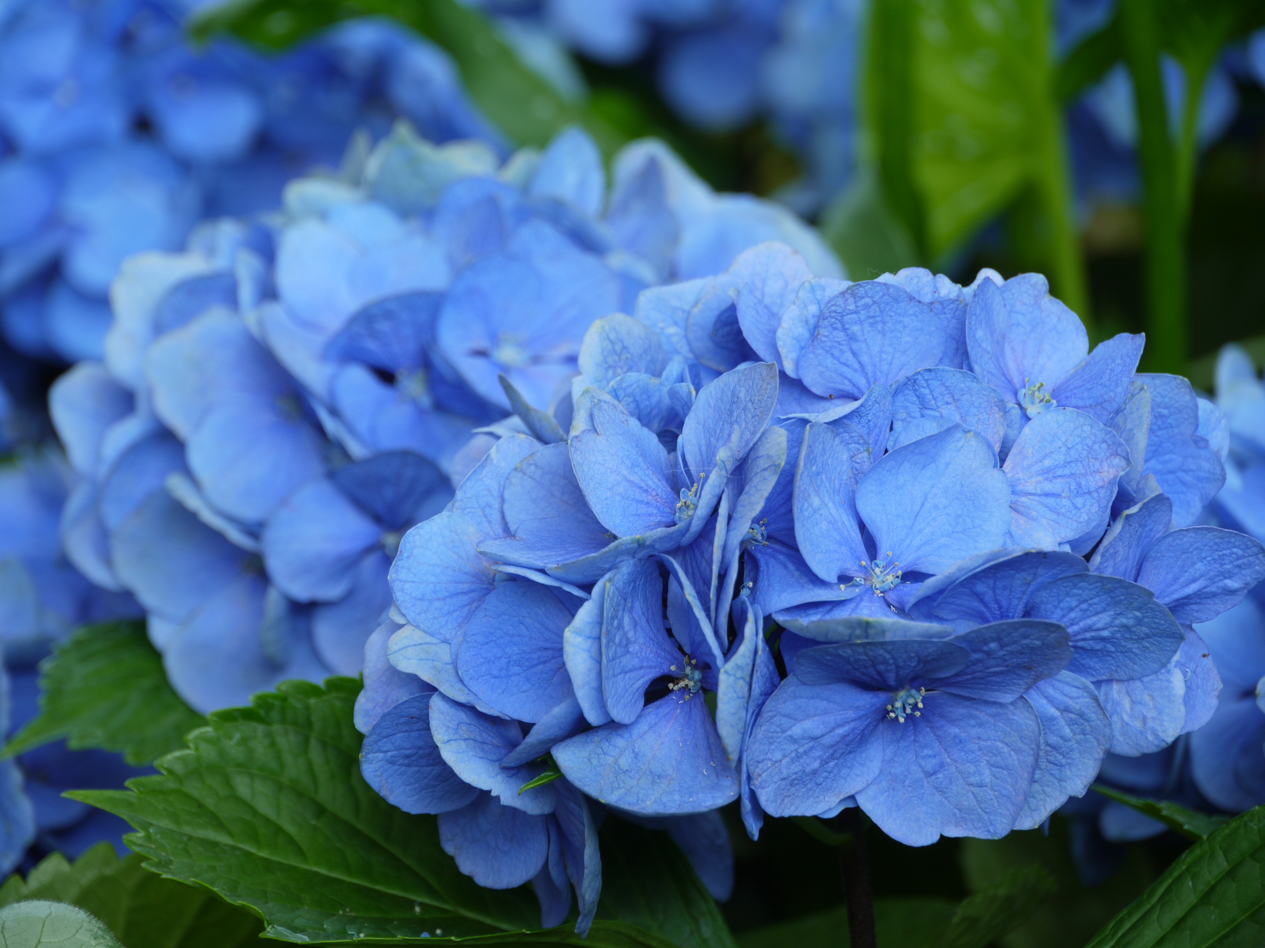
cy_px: 474
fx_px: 10232
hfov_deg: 7.1
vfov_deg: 5.3
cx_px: 632
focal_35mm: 280
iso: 100
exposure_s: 1/15
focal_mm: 140
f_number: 5.8
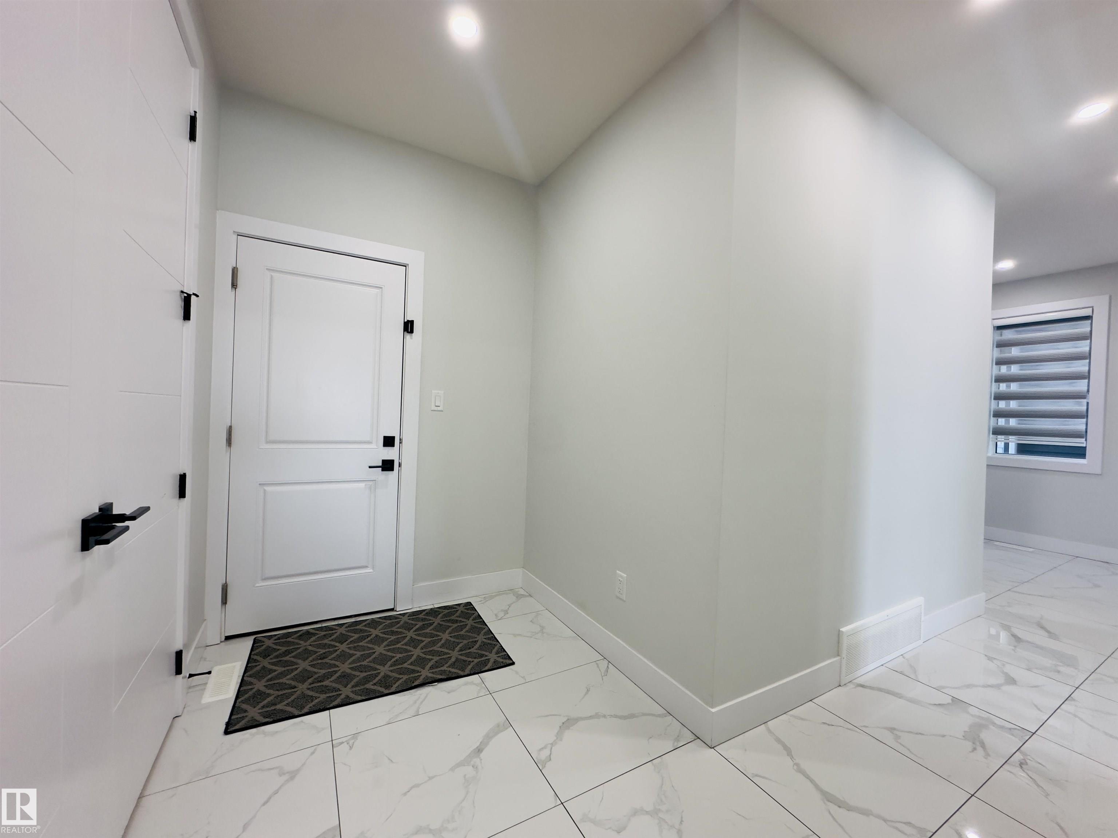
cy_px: 419
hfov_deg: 102.1
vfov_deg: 85.7
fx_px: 452
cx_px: 559
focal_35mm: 14
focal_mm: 2.22
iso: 200
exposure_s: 1/120
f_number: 2.2
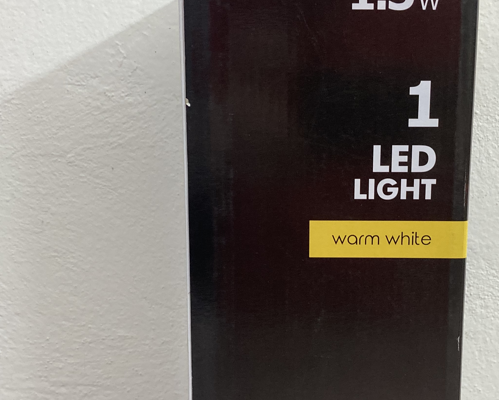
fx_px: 798
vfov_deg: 28.0
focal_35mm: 54
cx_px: 296
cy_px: 247
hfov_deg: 34.6
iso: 125
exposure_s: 1/50
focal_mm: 3.99
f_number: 1.8
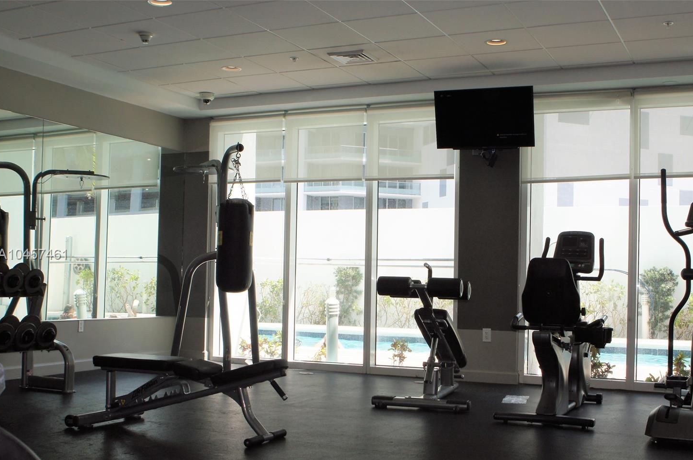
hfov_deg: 48.4
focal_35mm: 40
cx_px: 380
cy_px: 255
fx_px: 769
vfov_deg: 33.3
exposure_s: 1/100
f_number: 11
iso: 100
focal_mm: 24
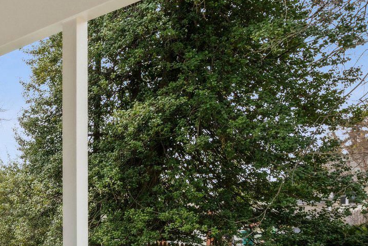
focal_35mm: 46
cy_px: 231
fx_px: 470
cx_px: -18
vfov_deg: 27.9
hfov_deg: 37.2
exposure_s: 1/500
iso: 400
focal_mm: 16
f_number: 8
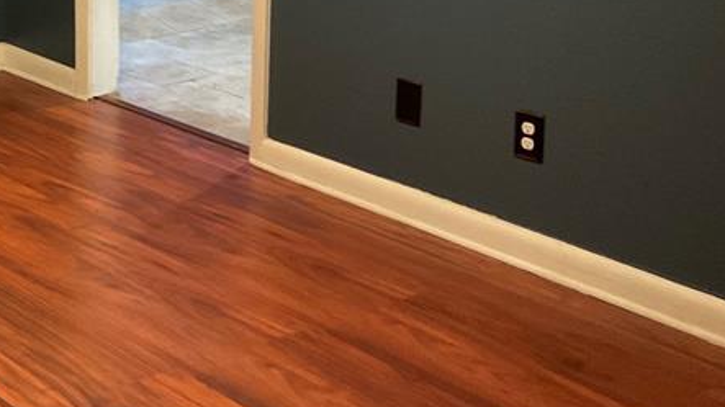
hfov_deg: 26.9
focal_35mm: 73
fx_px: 1403
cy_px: 5
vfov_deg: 16.2
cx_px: -46
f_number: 1.8
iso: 250
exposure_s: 1/30
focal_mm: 3
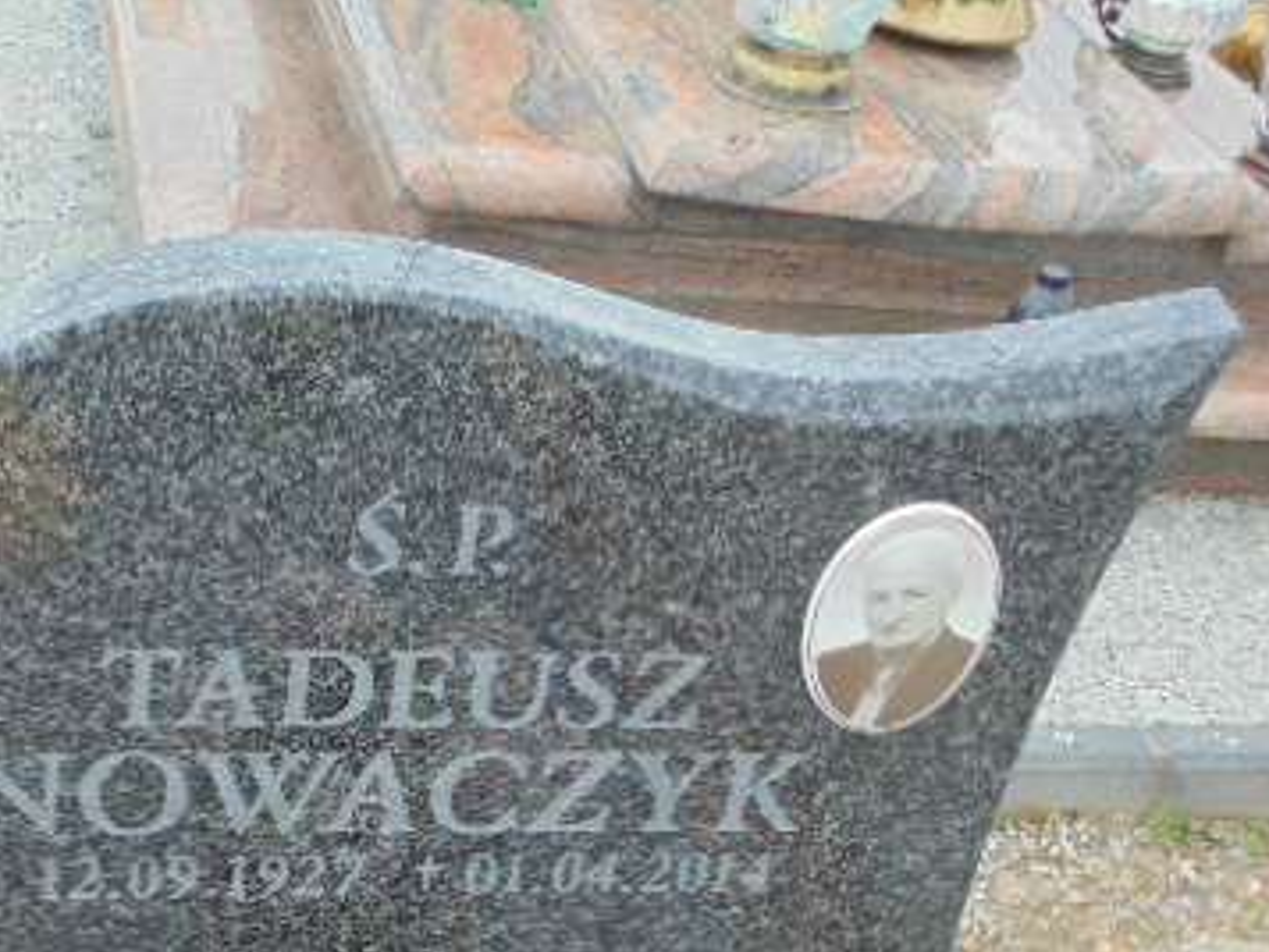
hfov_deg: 31.2
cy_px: 845
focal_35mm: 61
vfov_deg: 23.4
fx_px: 2237
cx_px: 338
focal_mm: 6.1
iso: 100
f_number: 4
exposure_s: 1/250
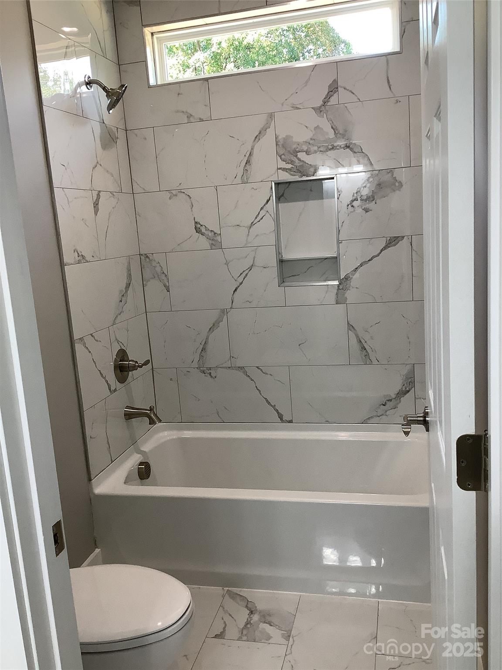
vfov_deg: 58.4
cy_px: 335
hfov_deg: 45.4
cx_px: 251
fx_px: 599
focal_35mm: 31
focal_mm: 3.3
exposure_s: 1/60
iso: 80
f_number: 2.4
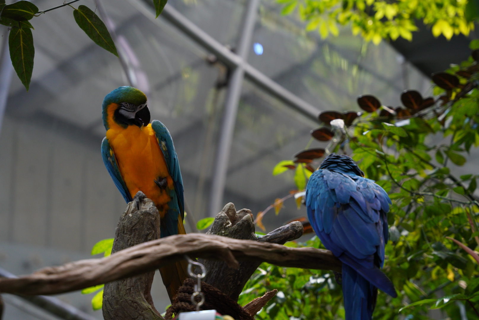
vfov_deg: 13.1
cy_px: 160
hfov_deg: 19.4
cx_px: 240
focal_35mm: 105
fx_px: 1398
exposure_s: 1/320
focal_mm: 70
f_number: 2.8
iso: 640
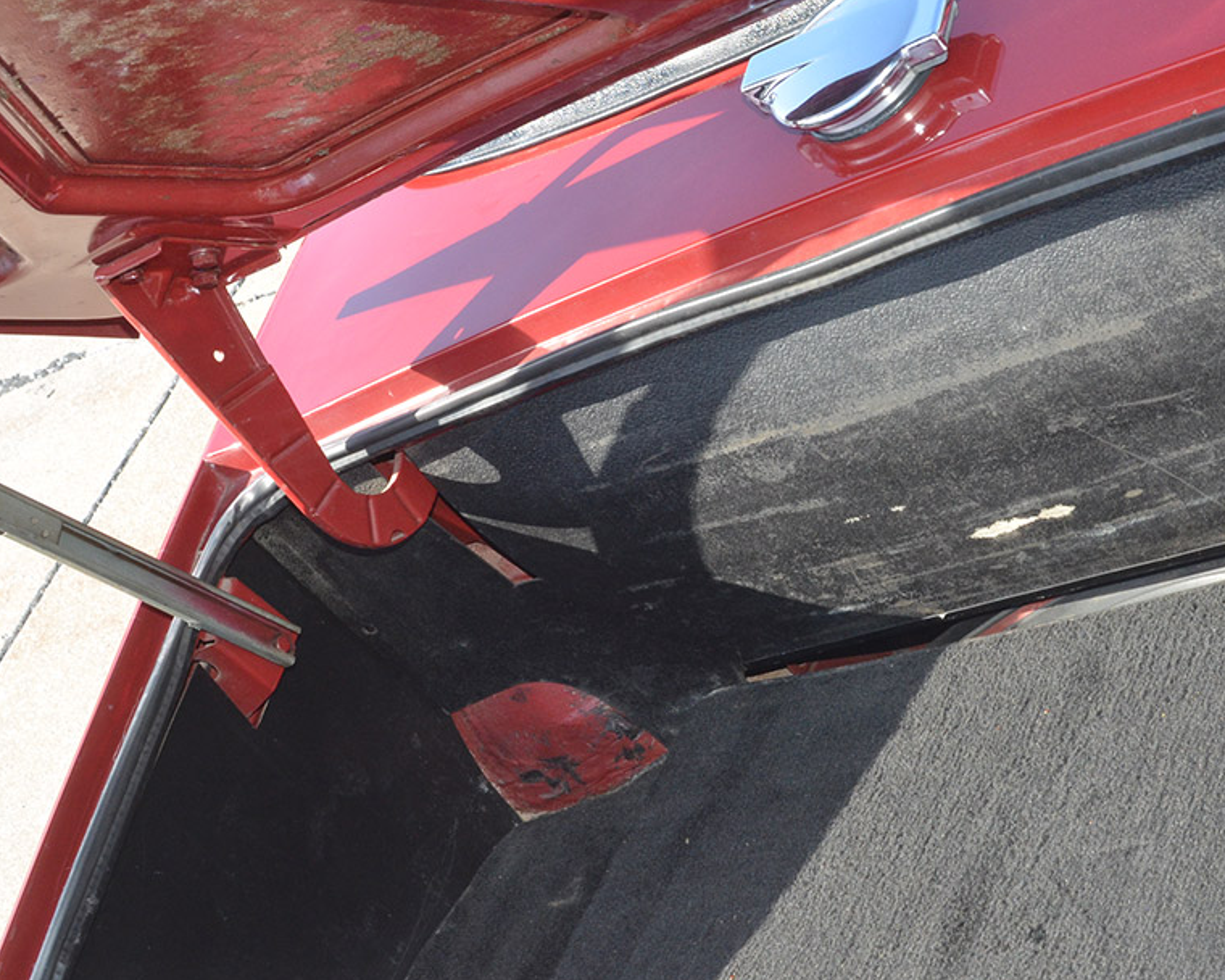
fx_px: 6191
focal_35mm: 171
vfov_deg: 9.0
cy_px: 614
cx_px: 896
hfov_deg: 11.3
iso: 800
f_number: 14
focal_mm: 75
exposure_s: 1/250
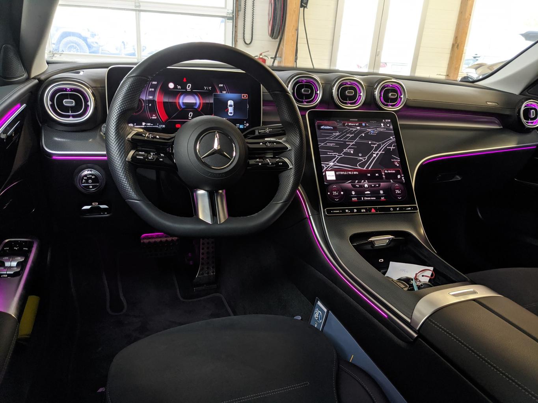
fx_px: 420
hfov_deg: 65.3
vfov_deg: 51.4
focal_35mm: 27
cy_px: 202
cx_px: 269
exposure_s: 1/23.8
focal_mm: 4.38
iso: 238
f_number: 1.73
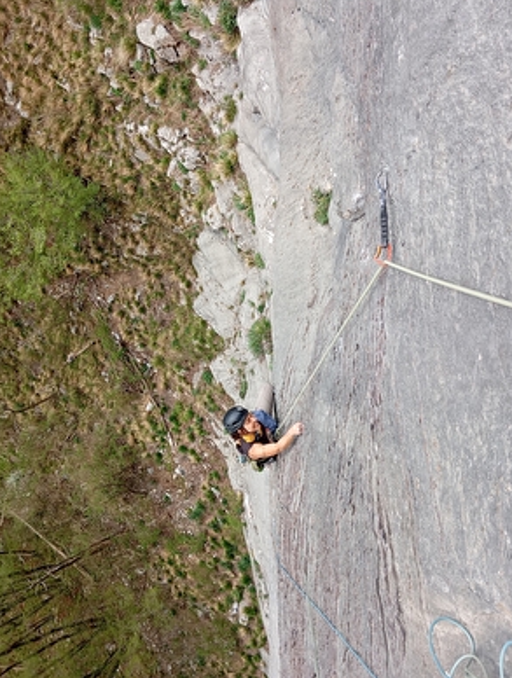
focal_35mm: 31
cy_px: 339
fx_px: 609
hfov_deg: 45.6
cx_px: 234
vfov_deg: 58.2
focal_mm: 4.22
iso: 109
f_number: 1.8
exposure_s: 1/168
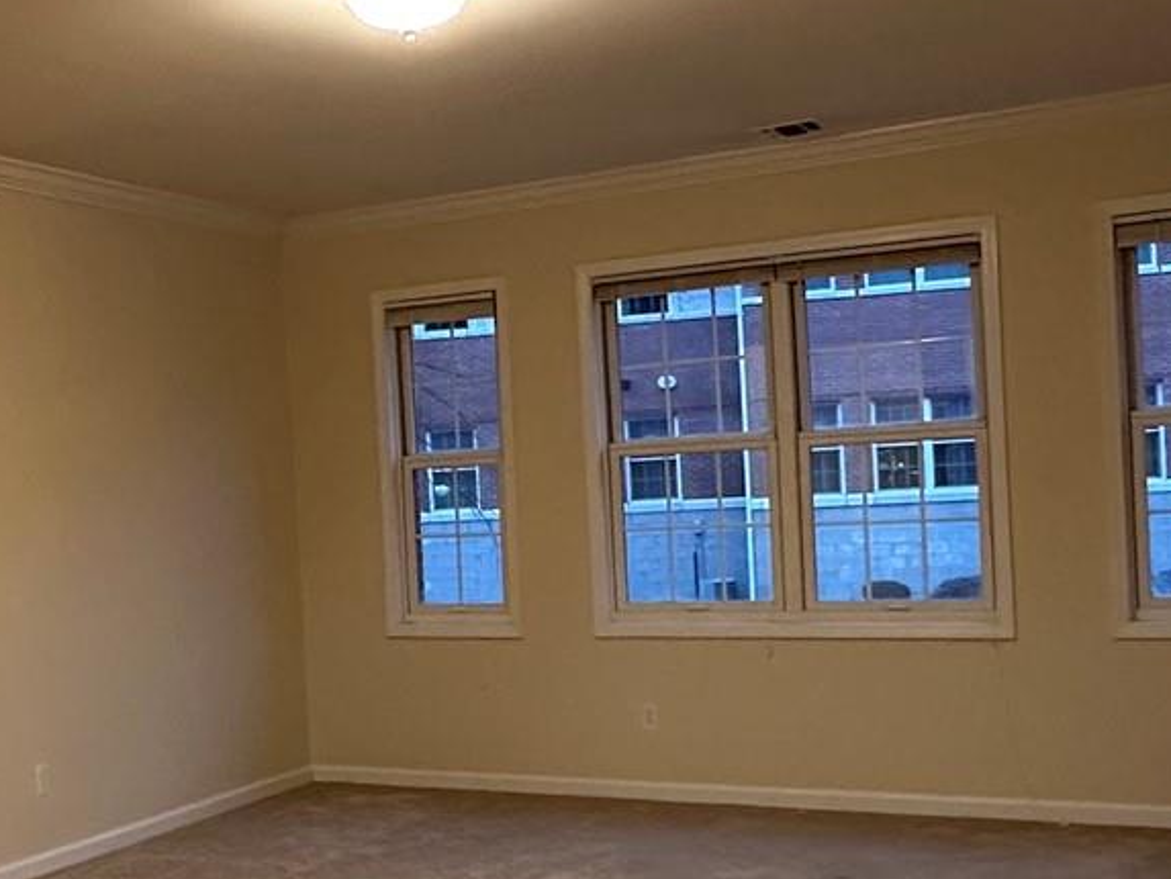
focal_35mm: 50
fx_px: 1692
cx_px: 251
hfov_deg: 37.0
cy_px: 536
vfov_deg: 29.0
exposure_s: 1/60
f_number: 2.2
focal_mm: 2.22
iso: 320
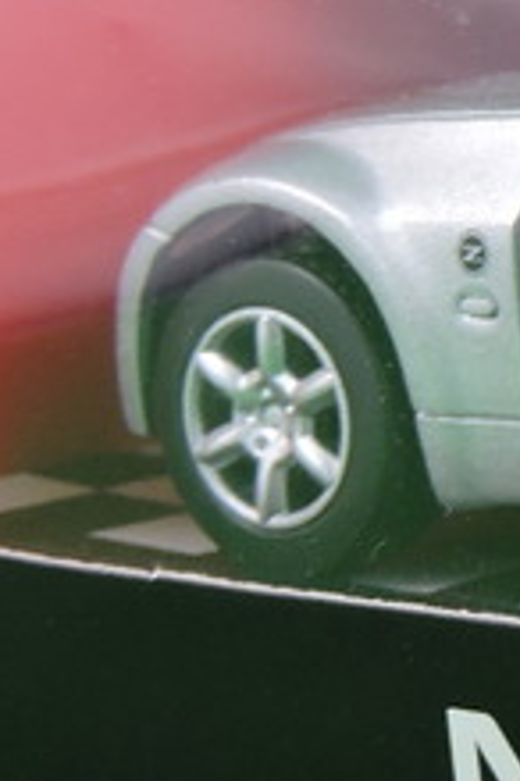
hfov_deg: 8.4
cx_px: 1305
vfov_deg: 14.0
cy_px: 389
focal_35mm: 147
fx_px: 3185
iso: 140
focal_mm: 7.2
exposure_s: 1/30
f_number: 3.8
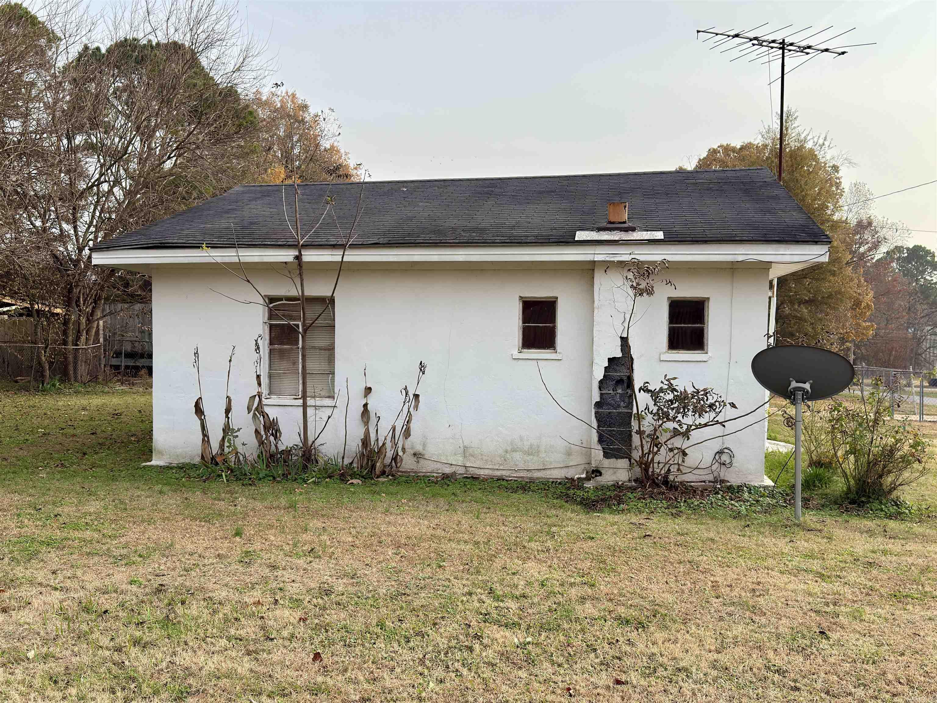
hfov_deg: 52.6
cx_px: 468
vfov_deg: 40.7
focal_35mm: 35
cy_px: 352
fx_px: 947
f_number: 1.78
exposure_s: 1/1905
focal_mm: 6.76
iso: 80
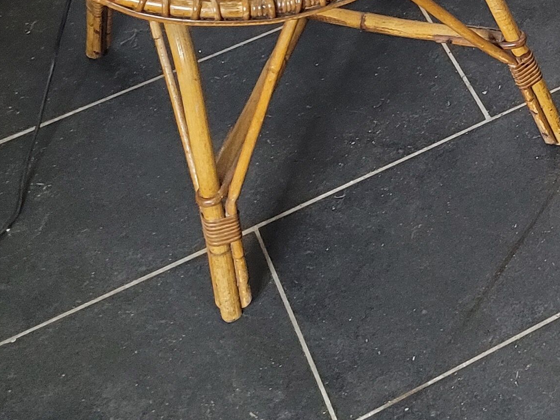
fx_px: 1489
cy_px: -104
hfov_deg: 19.1
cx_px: 797
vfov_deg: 15.4
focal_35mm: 92
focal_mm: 5.4
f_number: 1.8
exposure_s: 1/100
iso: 250
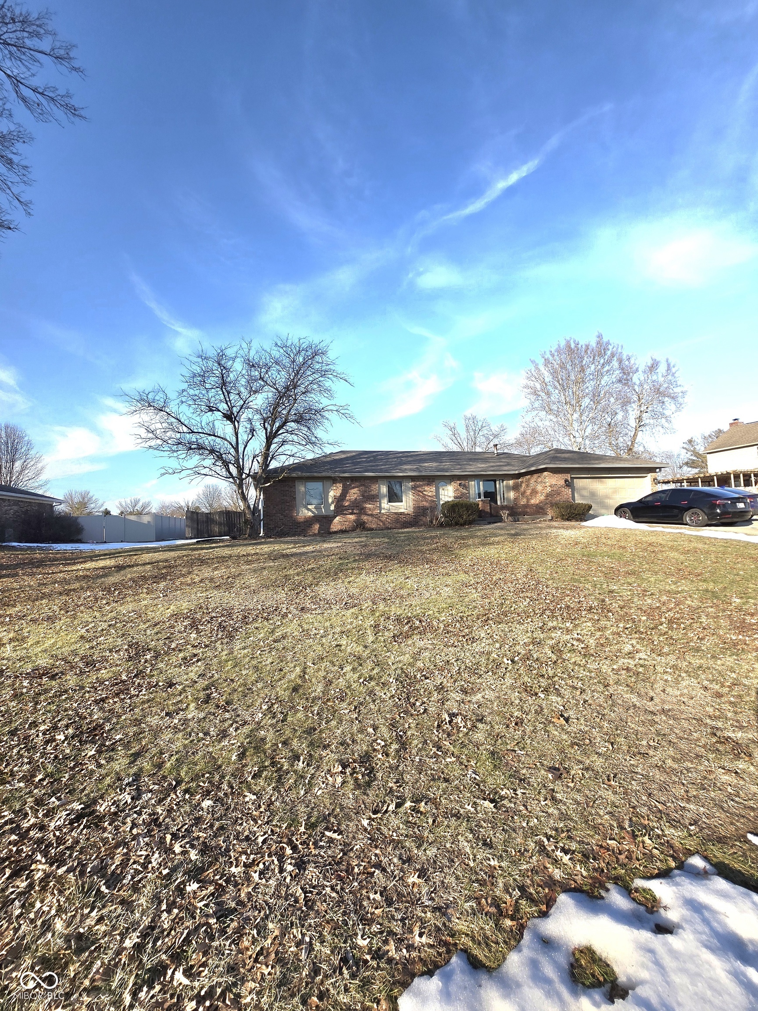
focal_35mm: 13
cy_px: 506
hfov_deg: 89.9
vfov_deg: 106.2
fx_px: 380
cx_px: 379
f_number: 2.2
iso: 25
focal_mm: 1.7
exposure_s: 1/833
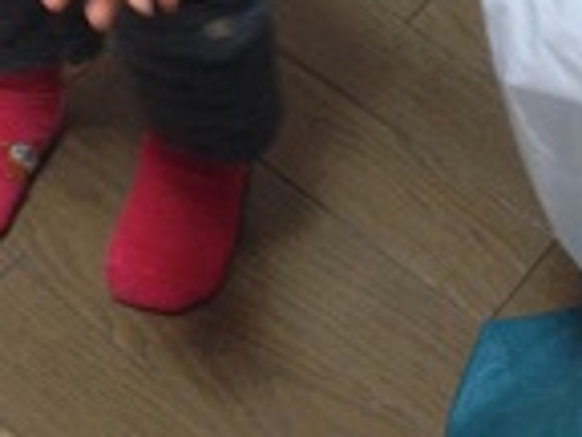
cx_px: 4
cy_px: -542
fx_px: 1883
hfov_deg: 17.2
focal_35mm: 112
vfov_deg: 11.4
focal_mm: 4.12
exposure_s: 1/20
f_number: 2.4
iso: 125
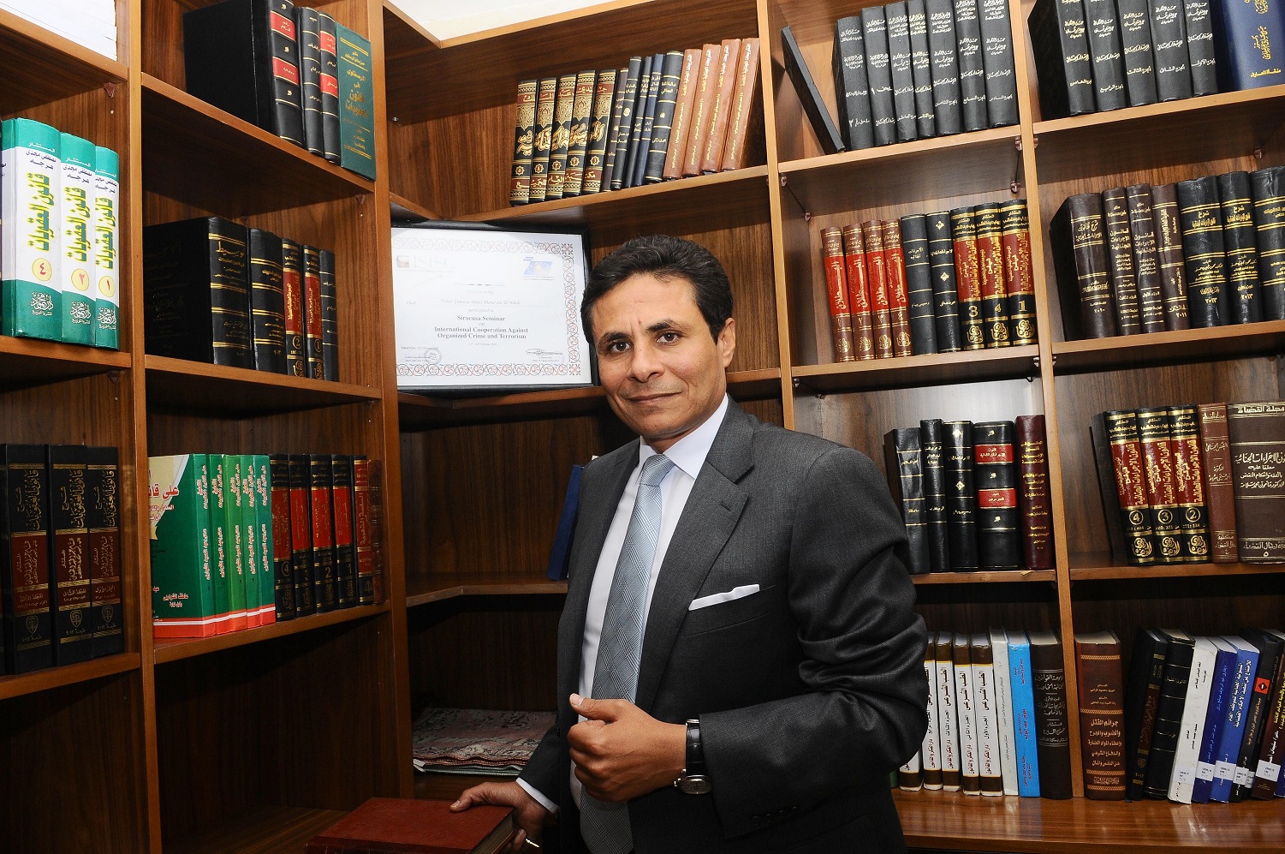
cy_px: 427
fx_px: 909
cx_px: 642
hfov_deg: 70.5
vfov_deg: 50.3
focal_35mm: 26
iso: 400
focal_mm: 17
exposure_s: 1/80
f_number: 4
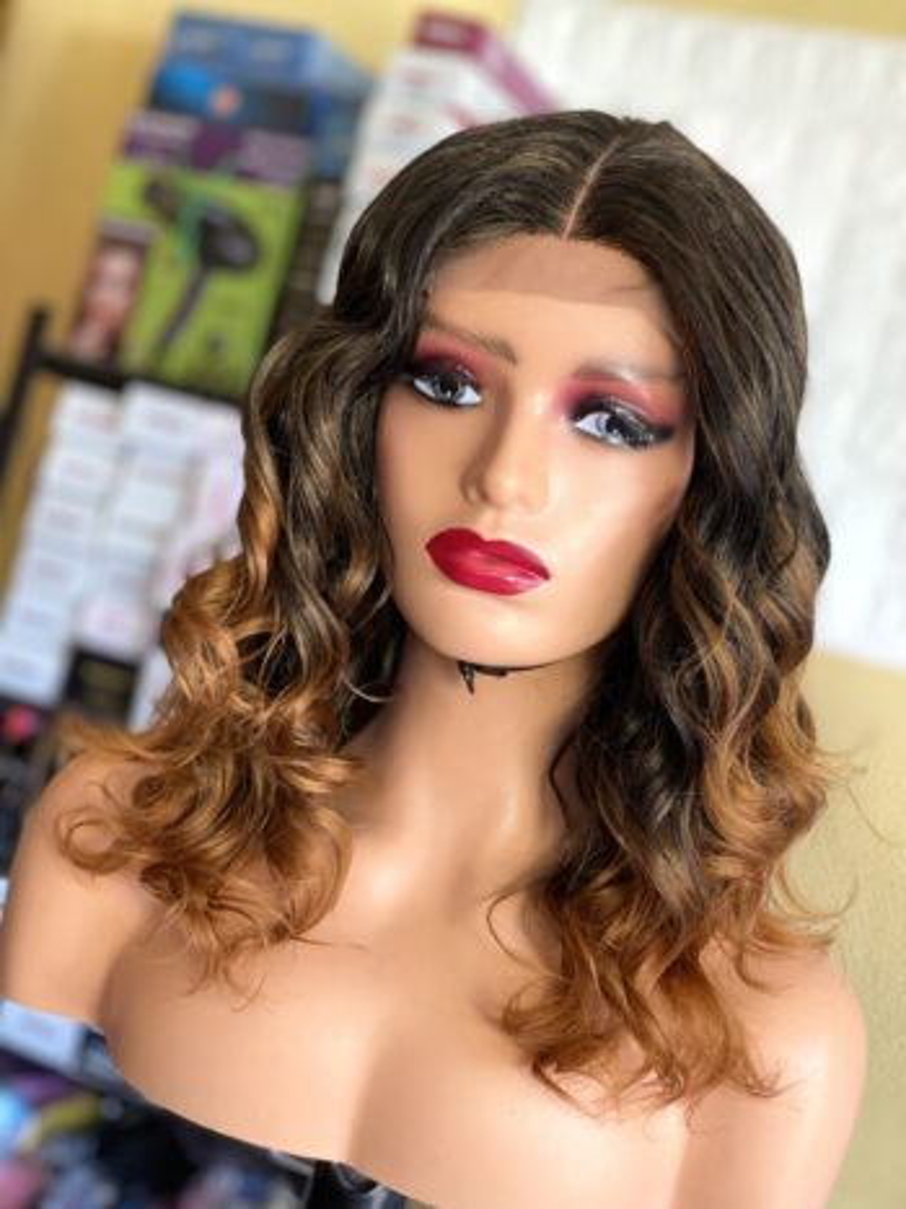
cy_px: 604
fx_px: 1815
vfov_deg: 36.8
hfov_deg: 28.0
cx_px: 453
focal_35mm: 52
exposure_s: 1/122
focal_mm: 6
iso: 125
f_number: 2
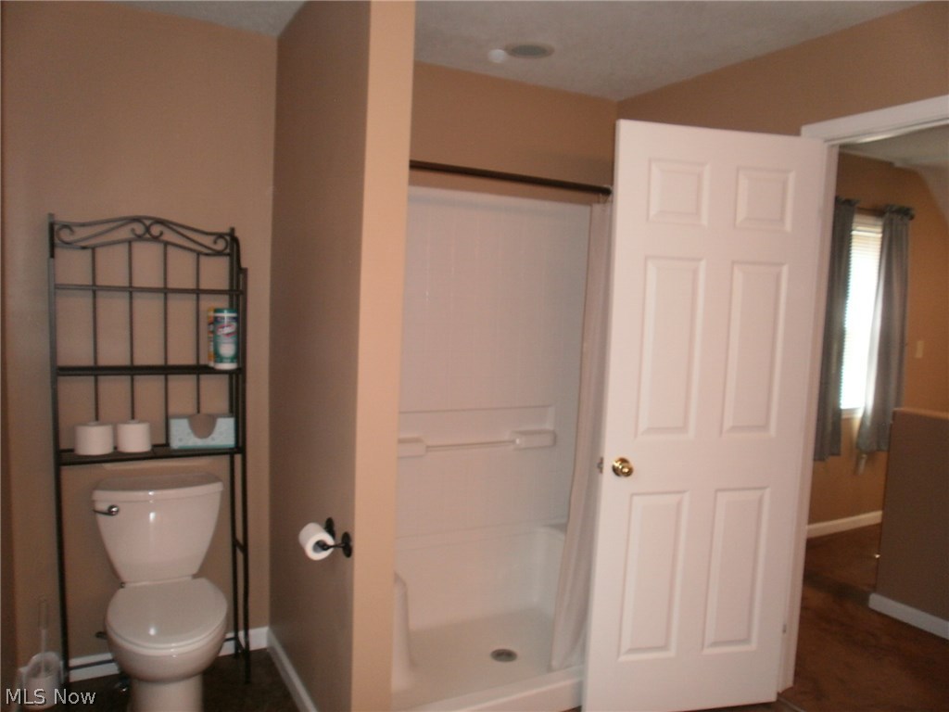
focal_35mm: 26
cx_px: 474
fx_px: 713
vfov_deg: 53.1
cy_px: 356
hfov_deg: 67.3
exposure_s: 1/25
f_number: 2.6
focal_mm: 4.65
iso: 125
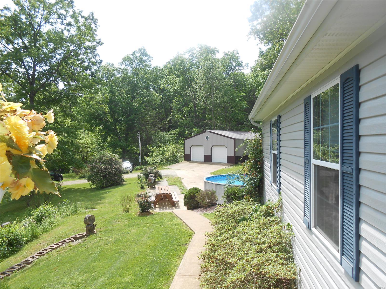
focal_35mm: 26
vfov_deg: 53.1
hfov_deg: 67.3
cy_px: 144
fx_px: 290
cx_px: 193
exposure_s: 1/400
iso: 80
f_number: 3.5
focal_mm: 4.6
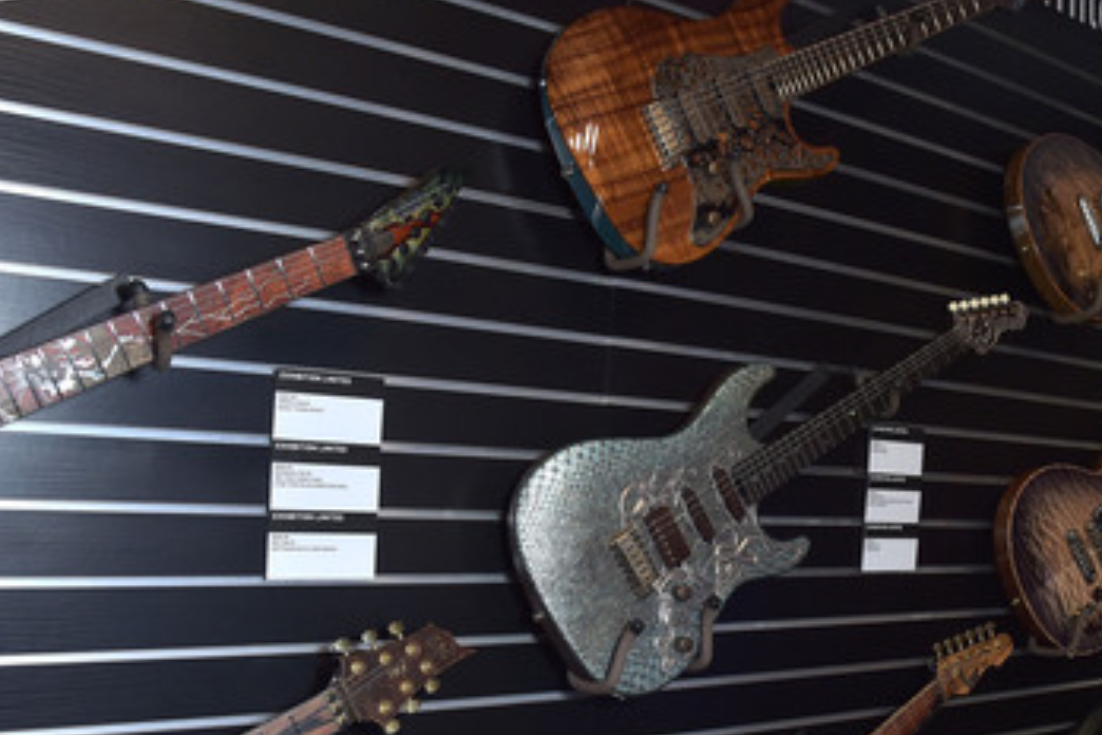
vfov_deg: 42.0
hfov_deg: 59.9
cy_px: 456
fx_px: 949
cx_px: 646
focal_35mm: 31
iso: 1250
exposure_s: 1/250
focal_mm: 24
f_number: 7.1
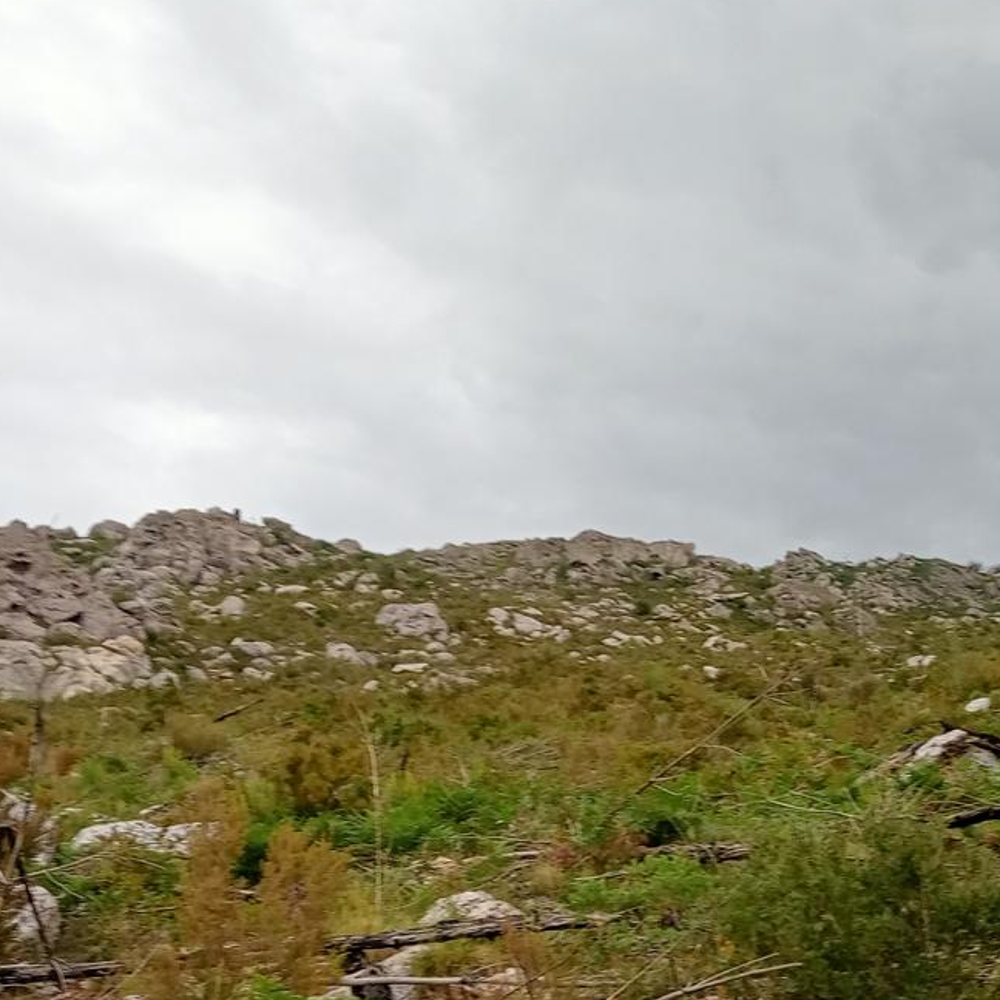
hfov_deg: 27.9
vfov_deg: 27.9
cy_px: 710
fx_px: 1994
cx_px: 688
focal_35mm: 61
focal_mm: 4.04
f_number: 1.8
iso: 205
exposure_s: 1/100
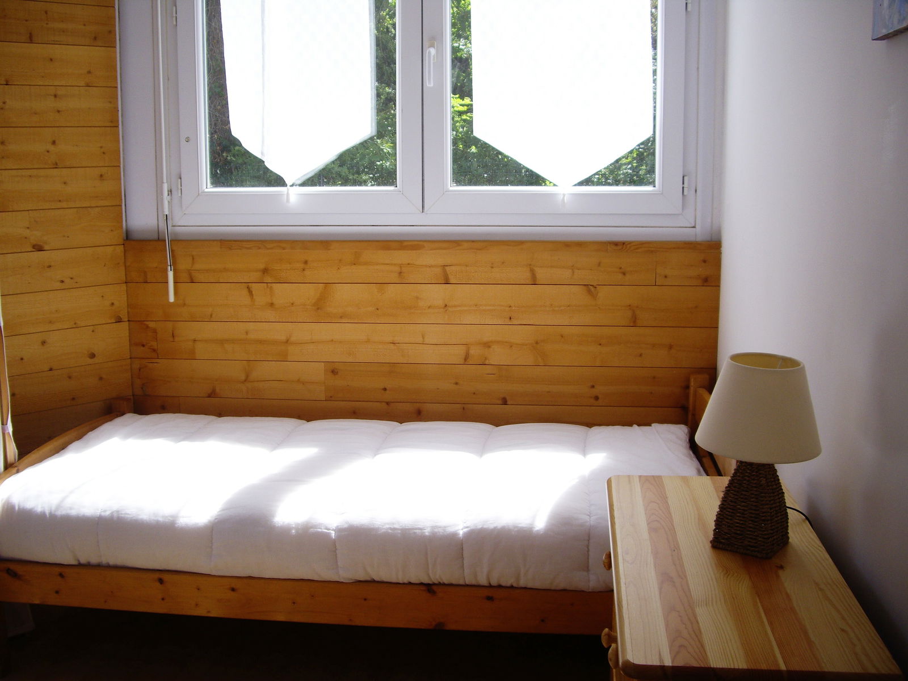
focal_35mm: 38
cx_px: 454
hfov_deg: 49.0
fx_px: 997
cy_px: 340
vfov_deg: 37.7
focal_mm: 7.9
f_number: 2.8
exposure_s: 1/200
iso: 64
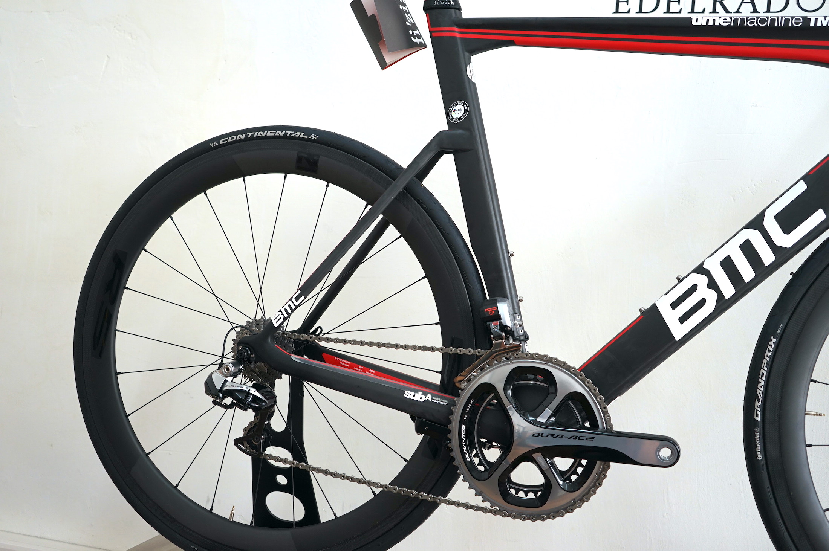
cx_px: 414
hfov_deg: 55.8
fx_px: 782
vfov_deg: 38.8
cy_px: 276
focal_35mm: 34
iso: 400
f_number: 4
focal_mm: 34
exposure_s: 1/160
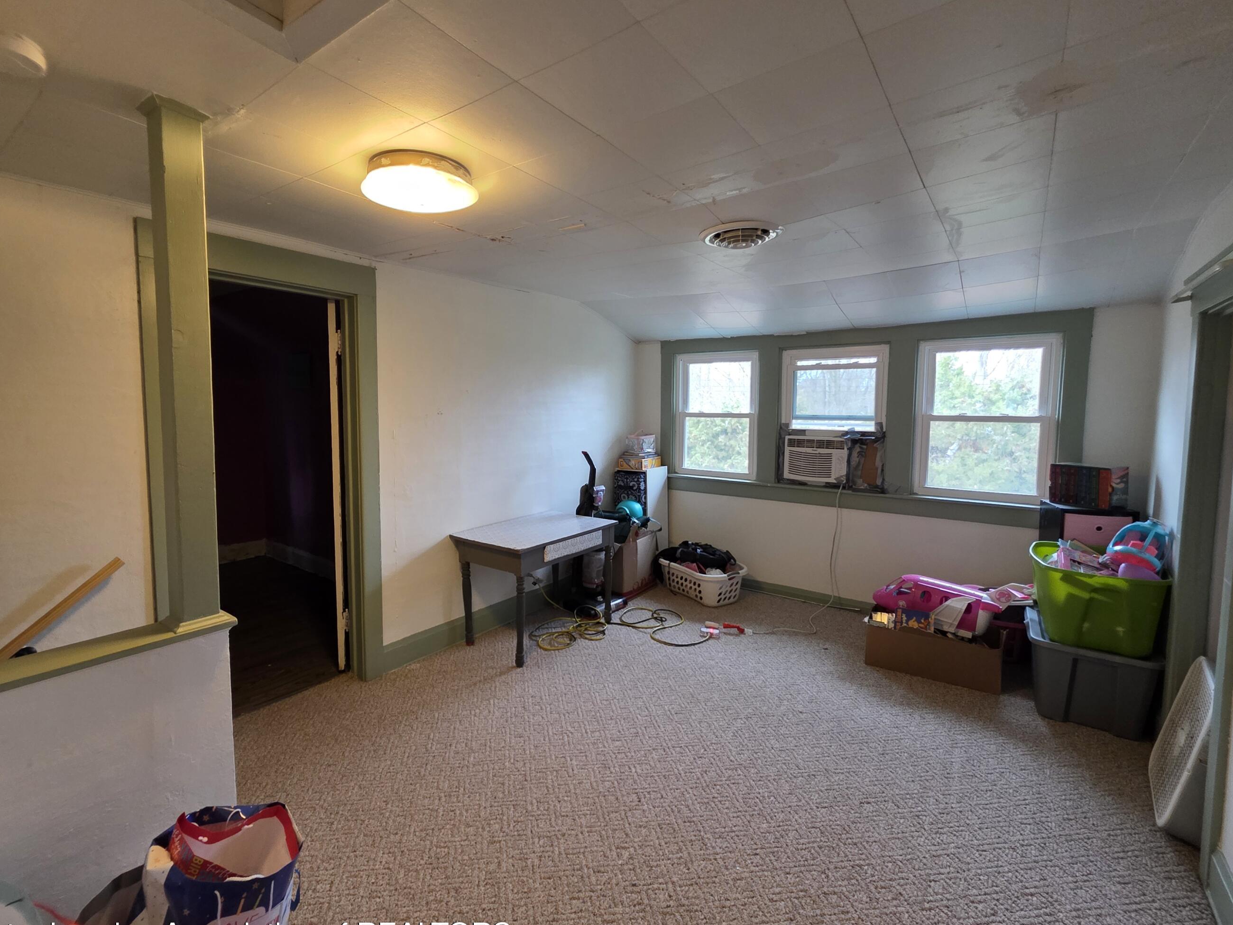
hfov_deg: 98.0
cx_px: 575
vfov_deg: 81.7
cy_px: 449
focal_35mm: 15
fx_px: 534
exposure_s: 1/60
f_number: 1.9
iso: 500
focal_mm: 2.2
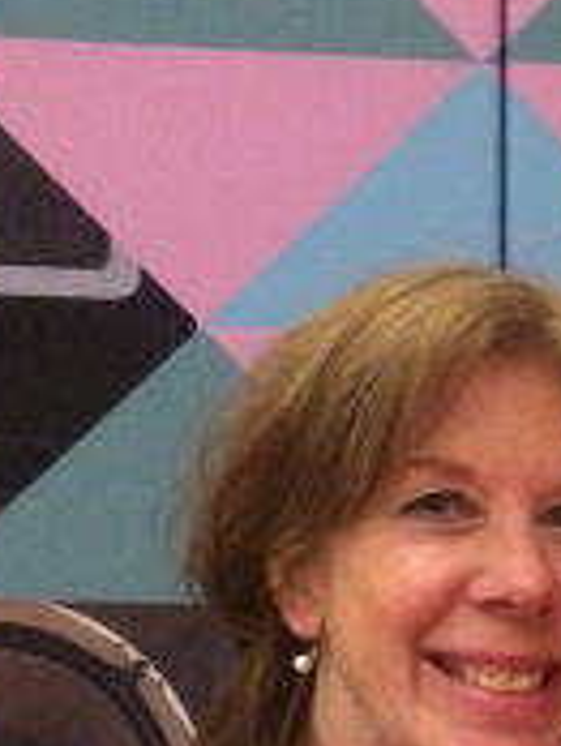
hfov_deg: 16.8
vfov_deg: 22.5
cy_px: 770
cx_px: 728
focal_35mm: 83
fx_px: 1789
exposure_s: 1/17
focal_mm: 4.15
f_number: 2.2
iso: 800
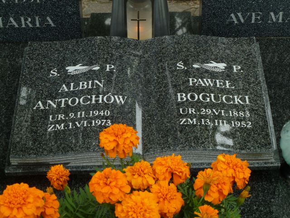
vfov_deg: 17.8
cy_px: 109
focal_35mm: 83
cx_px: 145
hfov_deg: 23.6
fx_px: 695
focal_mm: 13.7
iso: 80
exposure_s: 1/80
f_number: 4.2
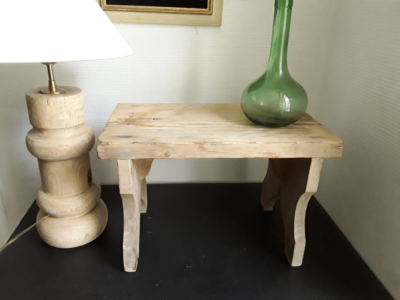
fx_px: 312
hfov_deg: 65.3
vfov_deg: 51.4
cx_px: 200
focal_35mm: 27
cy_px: 150
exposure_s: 1/110
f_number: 1.9
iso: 400
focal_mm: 2.91
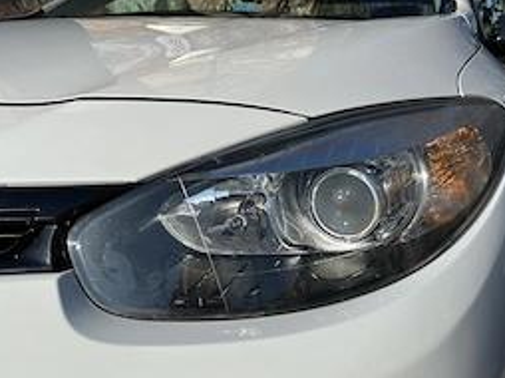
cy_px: 123
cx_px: 276
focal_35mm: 41
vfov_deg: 34.7
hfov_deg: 45.8
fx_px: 598
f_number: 1.6
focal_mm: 5.1
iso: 50
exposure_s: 1/5319
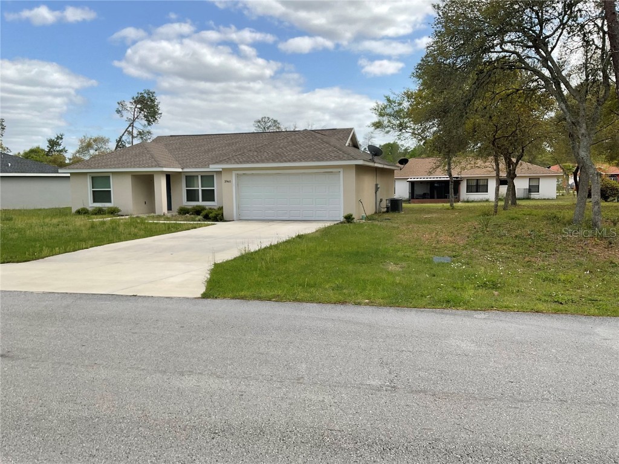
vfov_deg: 48.2
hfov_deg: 61.7
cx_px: 310
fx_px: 519
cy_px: 232
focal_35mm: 29
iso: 16
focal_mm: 3
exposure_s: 1/944
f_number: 1.8
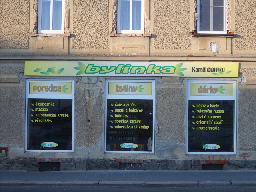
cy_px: 96
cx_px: 128
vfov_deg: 28.0
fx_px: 385
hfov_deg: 36.8
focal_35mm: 52
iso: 50
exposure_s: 1/180
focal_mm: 8.7
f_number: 3.3
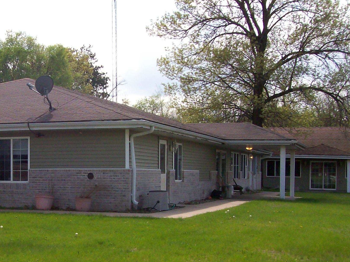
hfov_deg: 29.9
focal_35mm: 63
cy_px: 169
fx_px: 637
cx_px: 63
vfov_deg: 23.2
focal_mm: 6
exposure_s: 1/626
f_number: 4.8
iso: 80
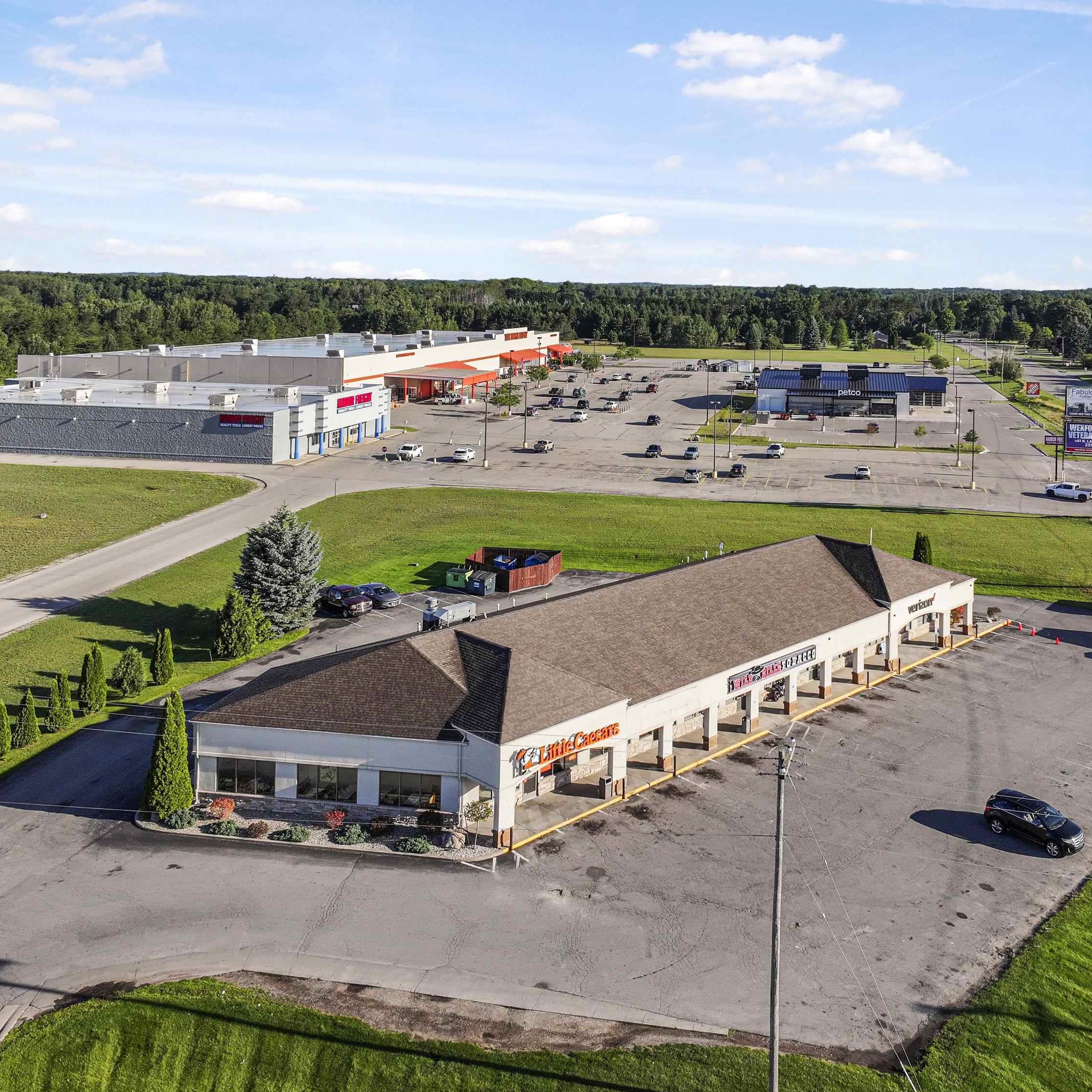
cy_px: 551
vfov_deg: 55.6
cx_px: 694
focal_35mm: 29
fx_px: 1035
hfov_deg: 54.9
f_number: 4.5
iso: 200
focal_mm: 12.29
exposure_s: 1/120
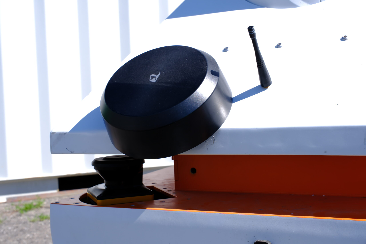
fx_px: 518
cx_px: 183
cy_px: 122
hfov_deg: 38.9
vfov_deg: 26.5
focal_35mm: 51
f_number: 11
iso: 100
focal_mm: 34
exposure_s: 1/100
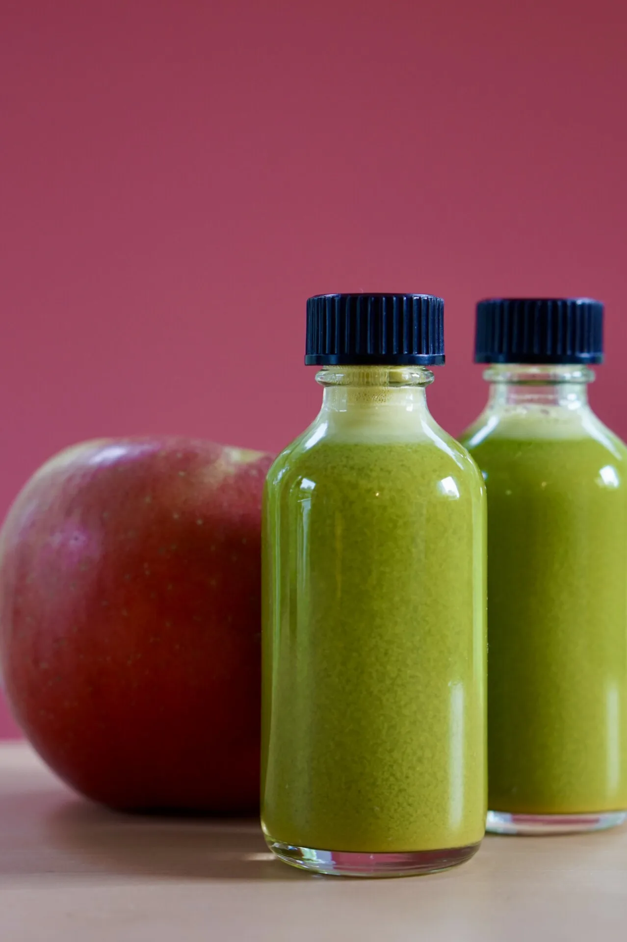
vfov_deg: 27.0
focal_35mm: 75
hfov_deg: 18.2
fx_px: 1961
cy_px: 471
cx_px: 314
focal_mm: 50
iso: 400
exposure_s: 1/80
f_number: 4
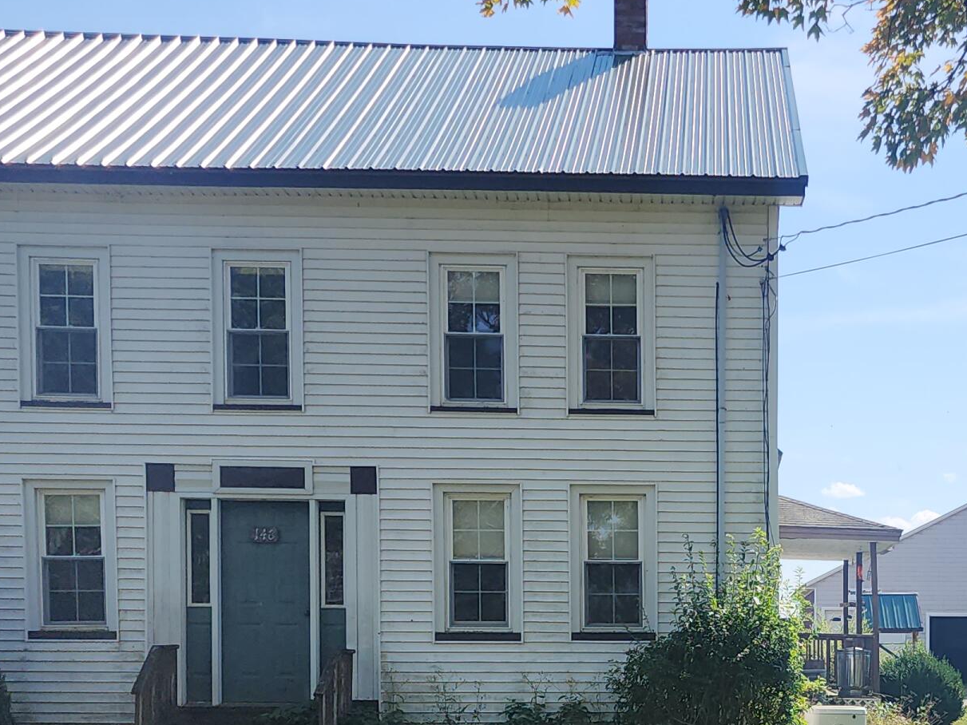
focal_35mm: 57
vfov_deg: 24.7
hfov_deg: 32.7
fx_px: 1592
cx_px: 793
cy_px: 695
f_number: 1.8
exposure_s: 1/1297
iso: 12
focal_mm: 6.4
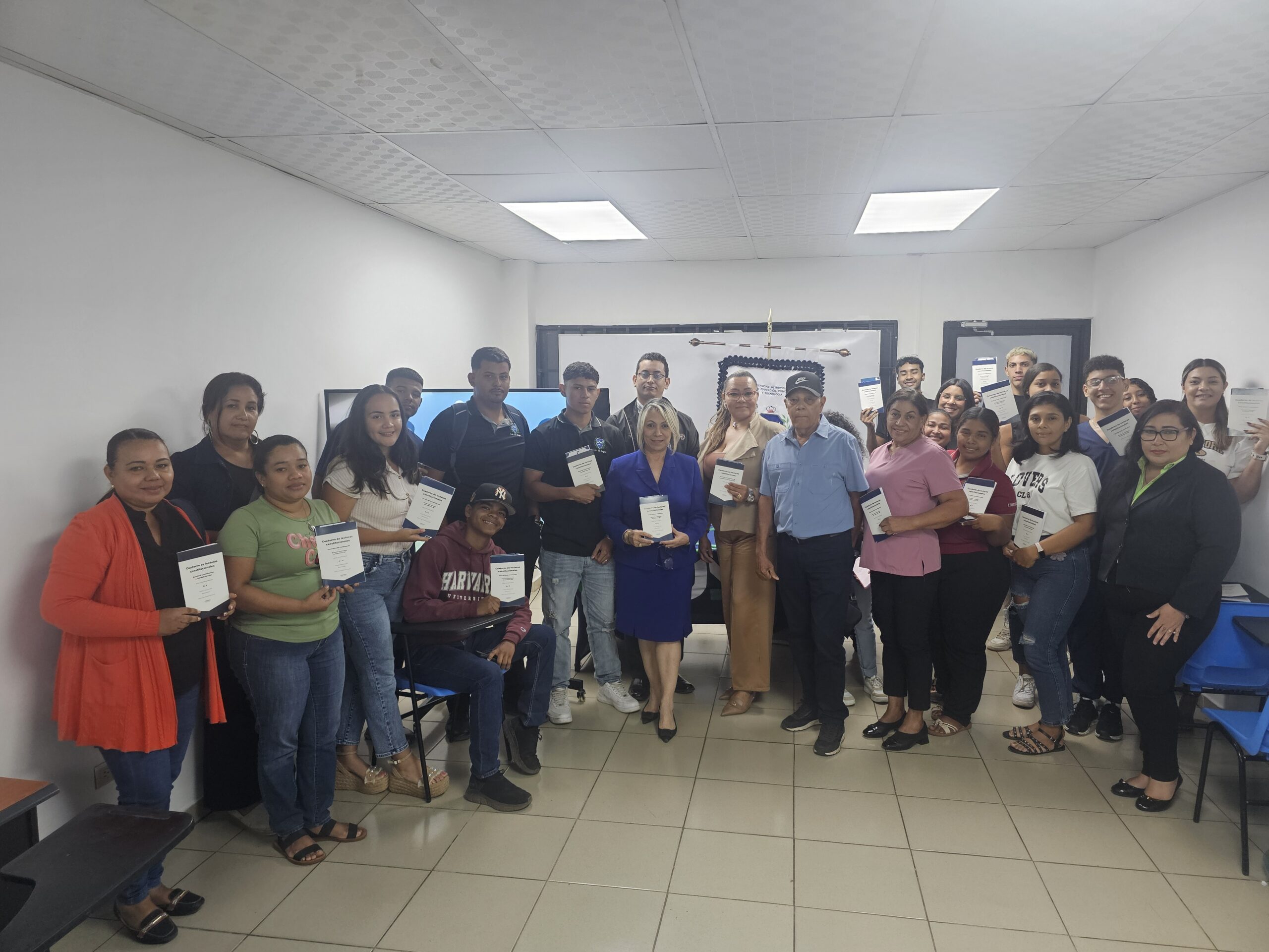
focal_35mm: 23
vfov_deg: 58.9
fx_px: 843
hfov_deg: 73.9
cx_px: 634
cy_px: 476
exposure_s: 1/120
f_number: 1.7
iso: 250
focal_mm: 6.3
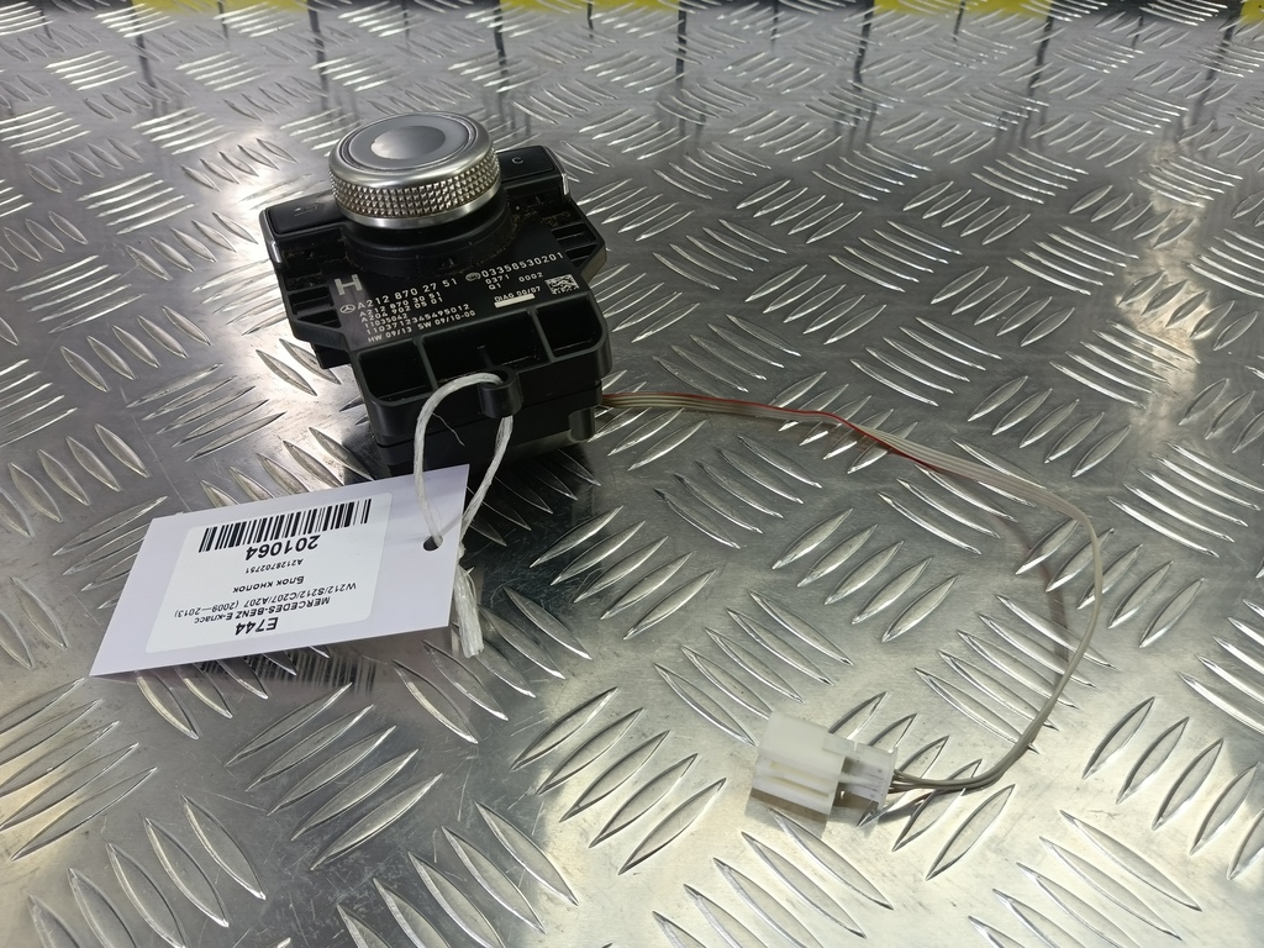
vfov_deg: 58.9
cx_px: 632
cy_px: 474
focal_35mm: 23
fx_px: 840
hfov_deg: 73.9
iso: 89
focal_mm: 4.11
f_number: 1.6
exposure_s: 1/50
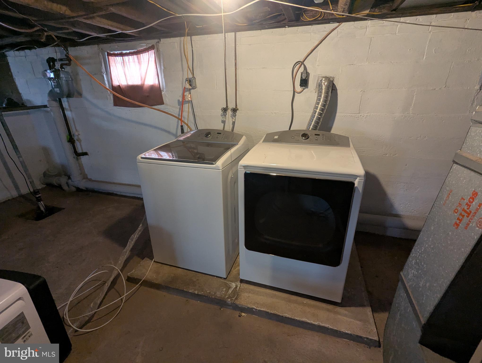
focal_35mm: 16
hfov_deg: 94.4
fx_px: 223
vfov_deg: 78.2
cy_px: 182
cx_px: 241
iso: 263
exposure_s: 1/30
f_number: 2.2
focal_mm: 2.35
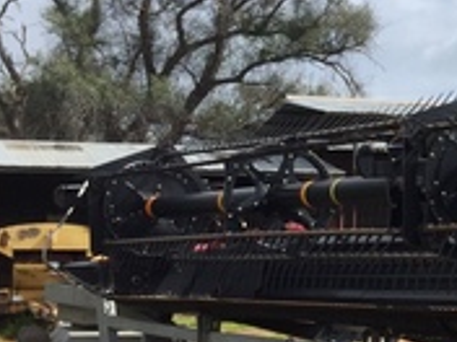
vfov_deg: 13.6
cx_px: 810
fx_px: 1439
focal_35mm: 109
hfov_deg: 15.6
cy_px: 183
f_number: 2.2
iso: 32
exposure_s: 1/2475
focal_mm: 4.15
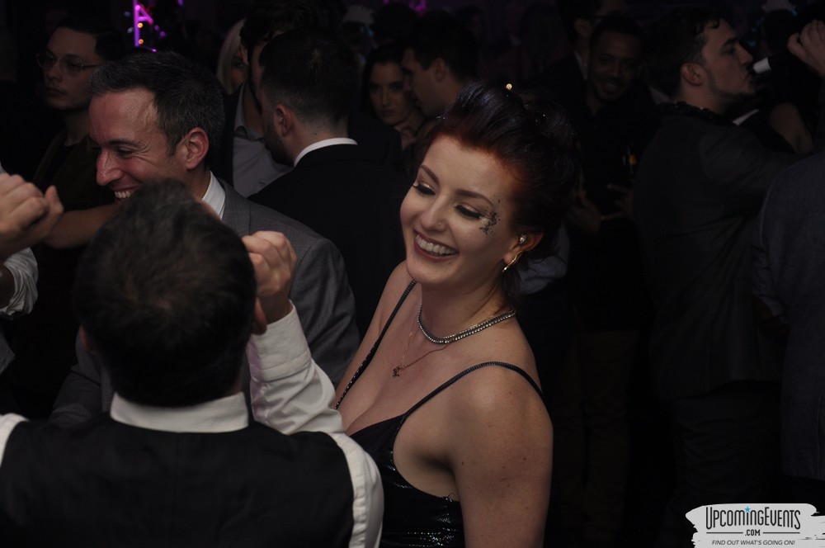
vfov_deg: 17.4
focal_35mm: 78
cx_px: 412
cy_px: 274
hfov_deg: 26.0
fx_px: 1785
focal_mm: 52
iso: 400
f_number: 5
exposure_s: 1/60
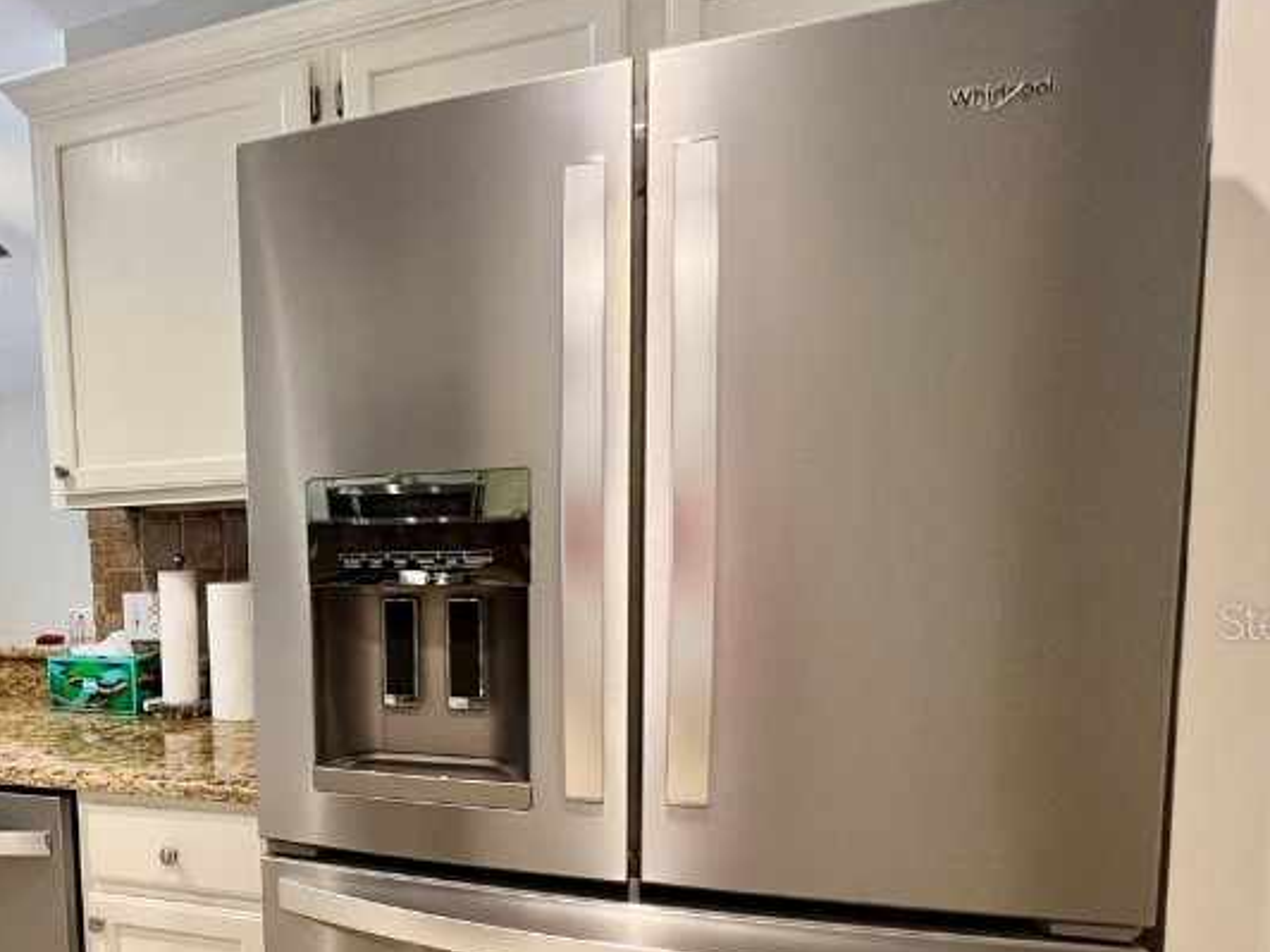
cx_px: 222
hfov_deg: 62.4
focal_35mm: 25
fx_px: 917
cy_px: 620
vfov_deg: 54.0
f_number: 1.8
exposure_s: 1/60
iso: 250
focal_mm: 1.57
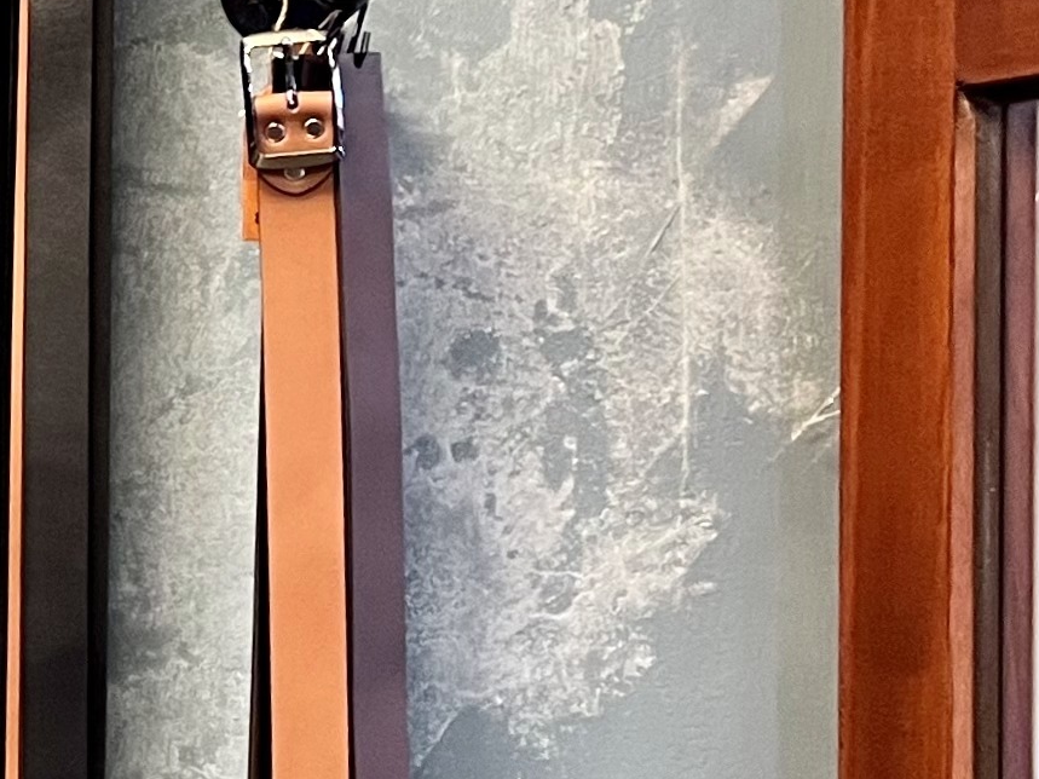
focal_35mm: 116
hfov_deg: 14.2
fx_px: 3481
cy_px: 274
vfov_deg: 12.8
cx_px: -1042
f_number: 1.6
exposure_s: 1/60
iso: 200
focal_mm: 5.1
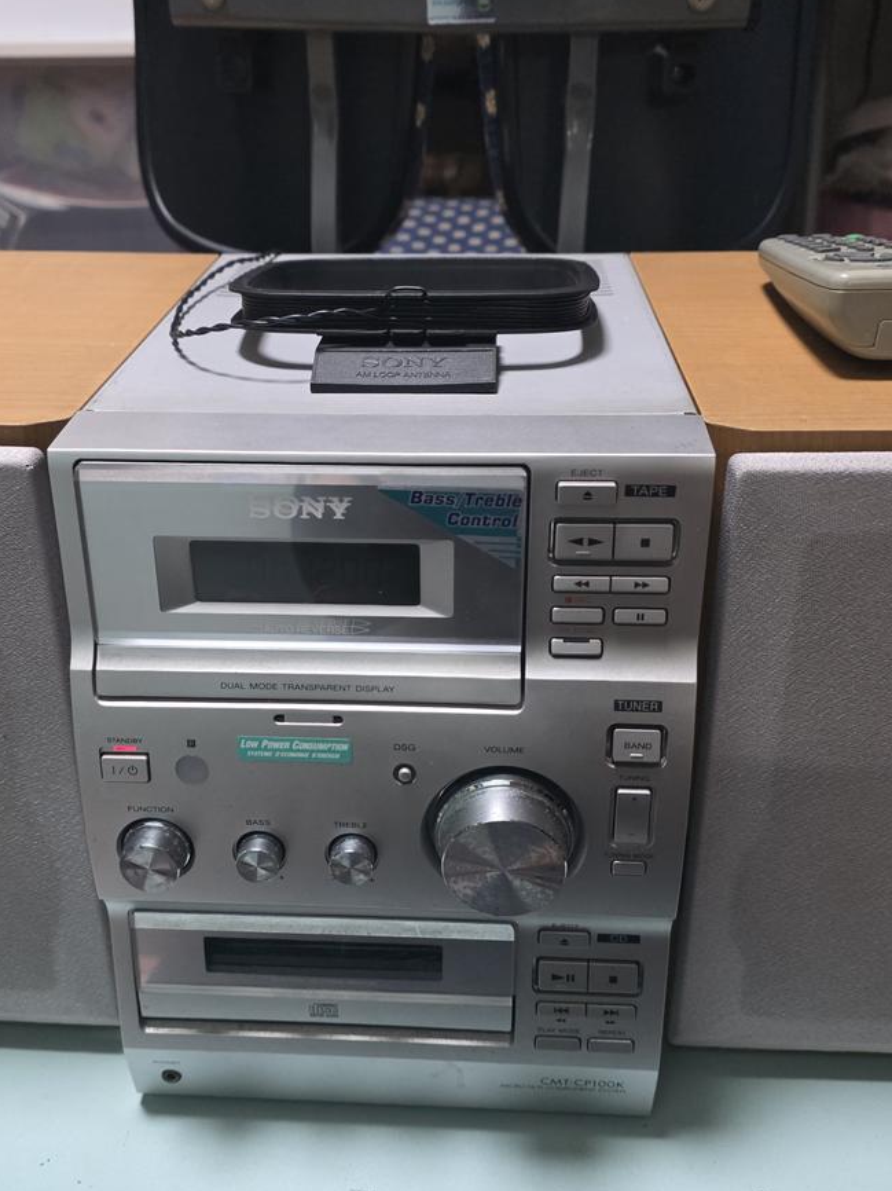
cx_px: 411
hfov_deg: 41.7
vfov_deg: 54.0
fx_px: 1169
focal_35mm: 34
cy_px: 602
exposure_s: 1/120
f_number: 1.7
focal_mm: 6.3
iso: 1600
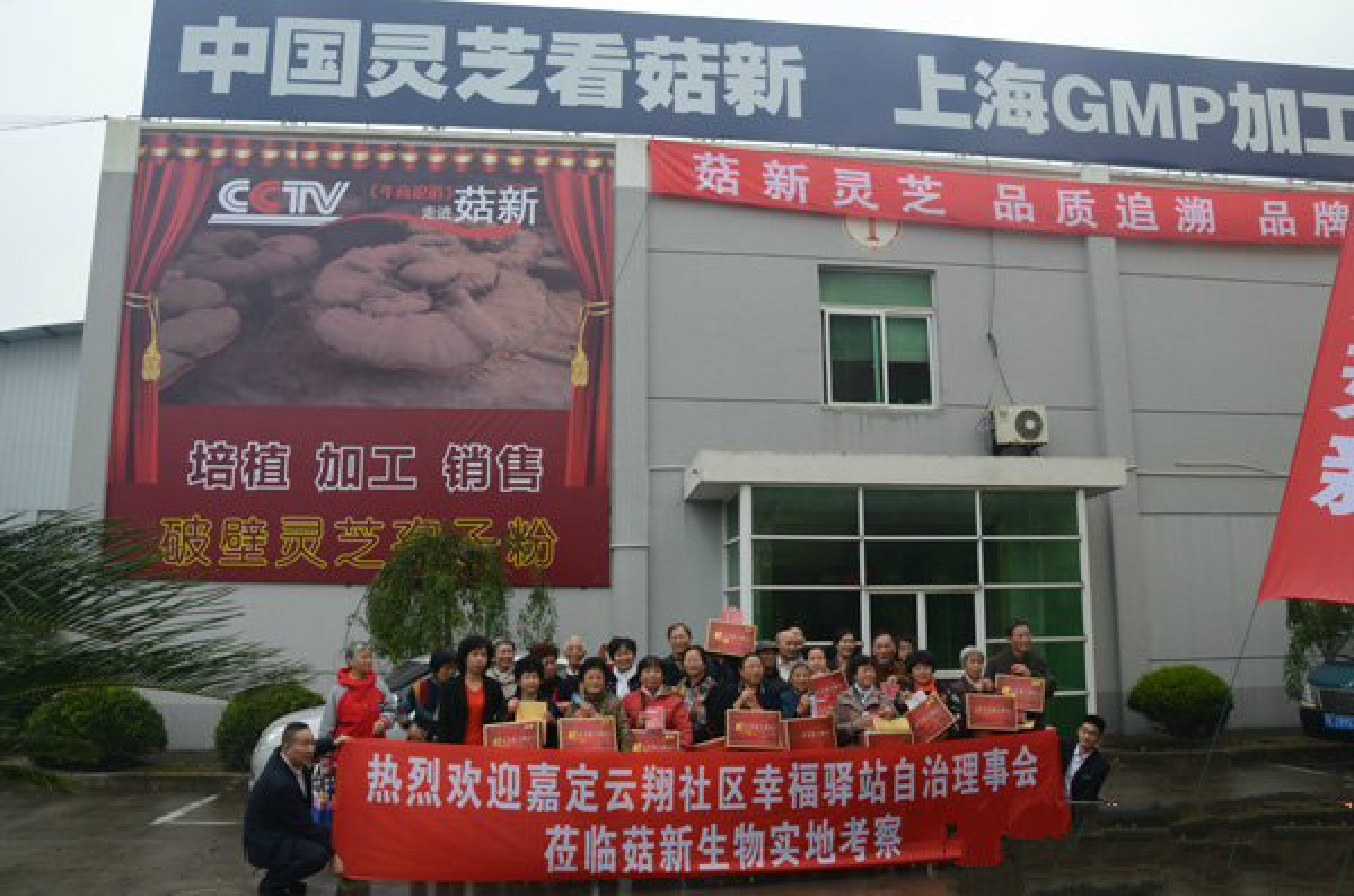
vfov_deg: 47.7
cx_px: 677
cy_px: 448
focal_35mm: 27
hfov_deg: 67.5
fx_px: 1013
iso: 200
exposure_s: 1/20
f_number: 10
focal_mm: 18
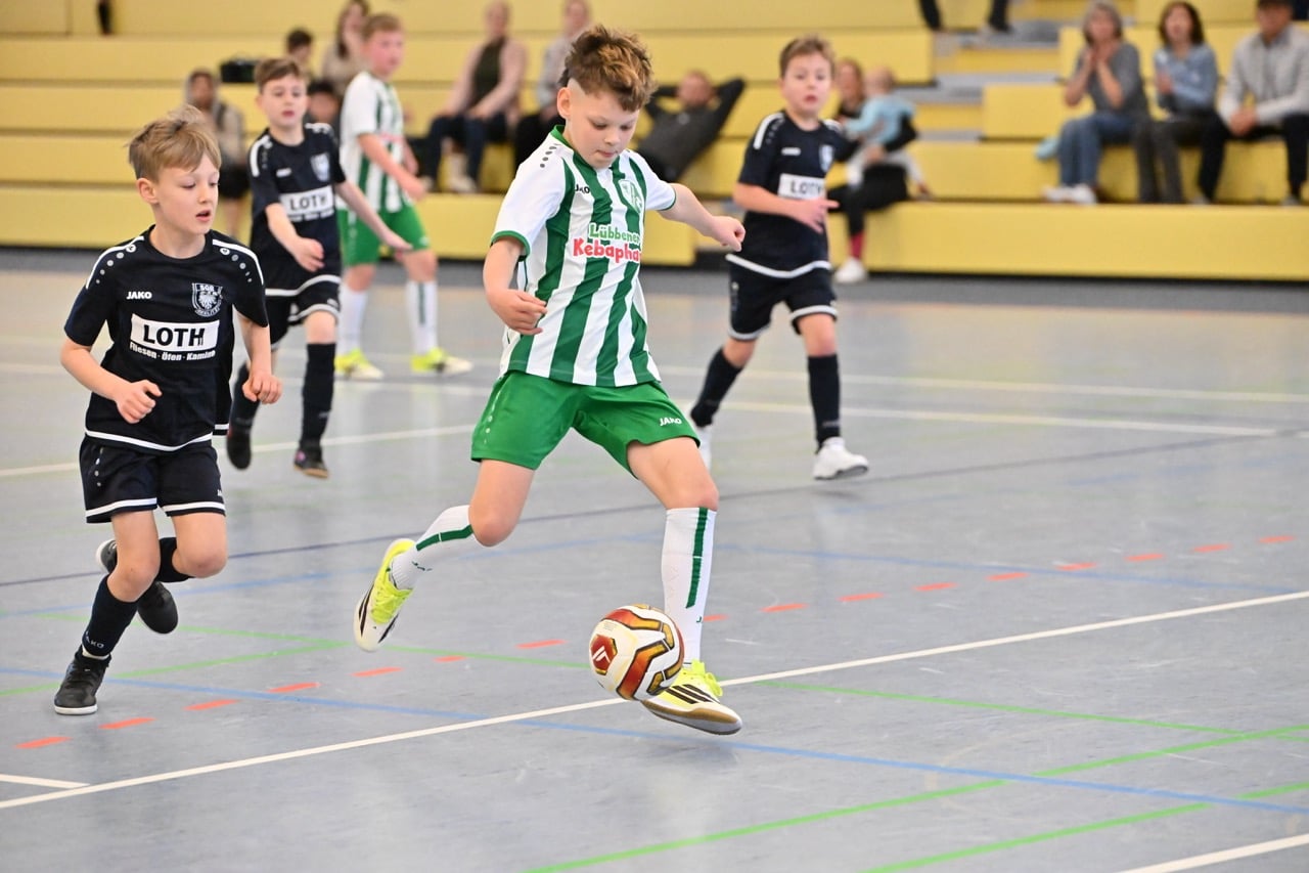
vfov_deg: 10.2
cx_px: 654
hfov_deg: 15.2
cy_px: 436
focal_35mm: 135
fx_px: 4908
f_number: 3.5
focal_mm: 135
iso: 8000
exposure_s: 1/1000
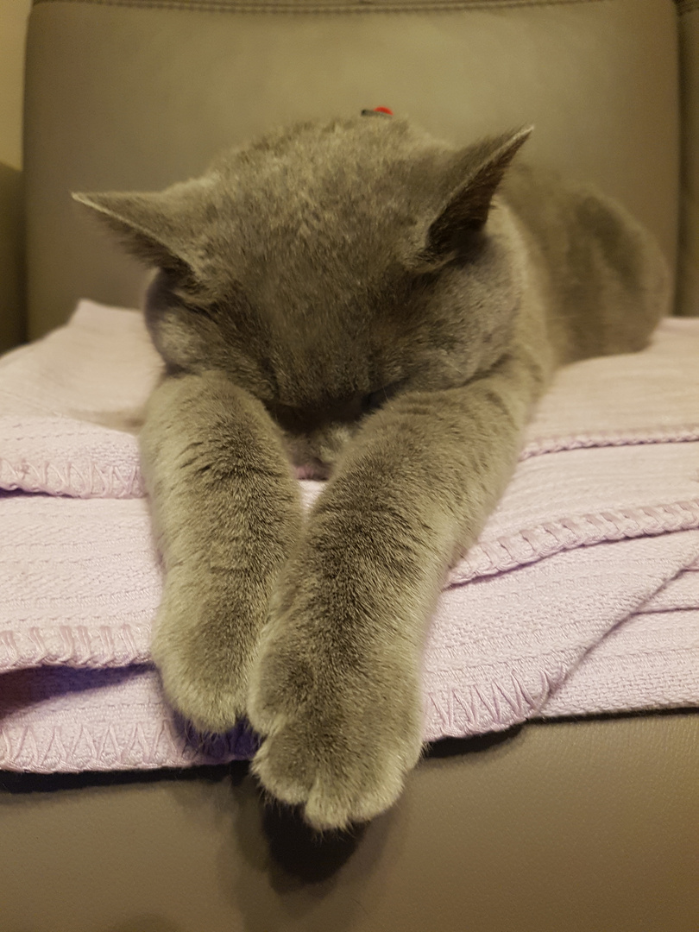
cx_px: 350
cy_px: 466
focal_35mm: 26
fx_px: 700
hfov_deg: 53.1
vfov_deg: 67.3
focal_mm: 4.2
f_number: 1.7
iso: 200
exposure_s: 1/14
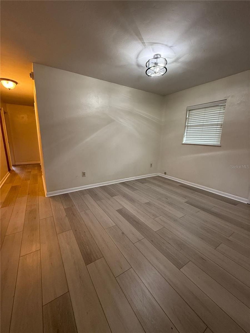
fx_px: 135
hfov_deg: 85.7
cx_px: 125
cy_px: 166
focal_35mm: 14
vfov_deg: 102.1
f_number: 2.2
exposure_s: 1/60
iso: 250
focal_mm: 2.22
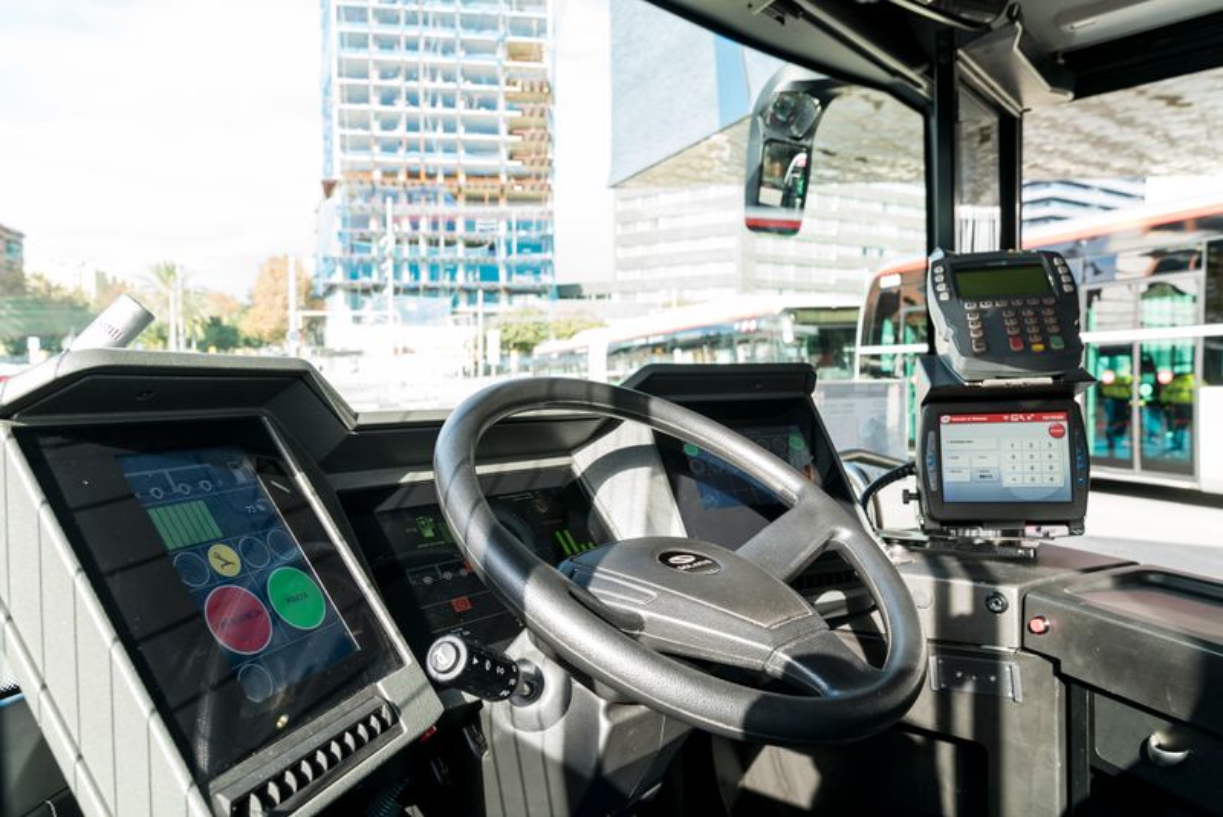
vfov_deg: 53.2
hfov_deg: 73.7
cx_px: 612
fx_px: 816
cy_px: 408
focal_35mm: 24
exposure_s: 1/200
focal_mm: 24
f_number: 6.3
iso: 640
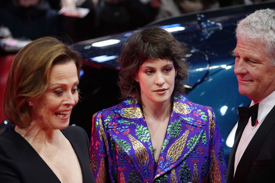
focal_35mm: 207
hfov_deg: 9.9
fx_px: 1580
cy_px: 92
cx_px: 138
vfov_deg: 6.6
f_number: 5.6
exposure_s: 1/200
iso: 4000
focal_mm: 207
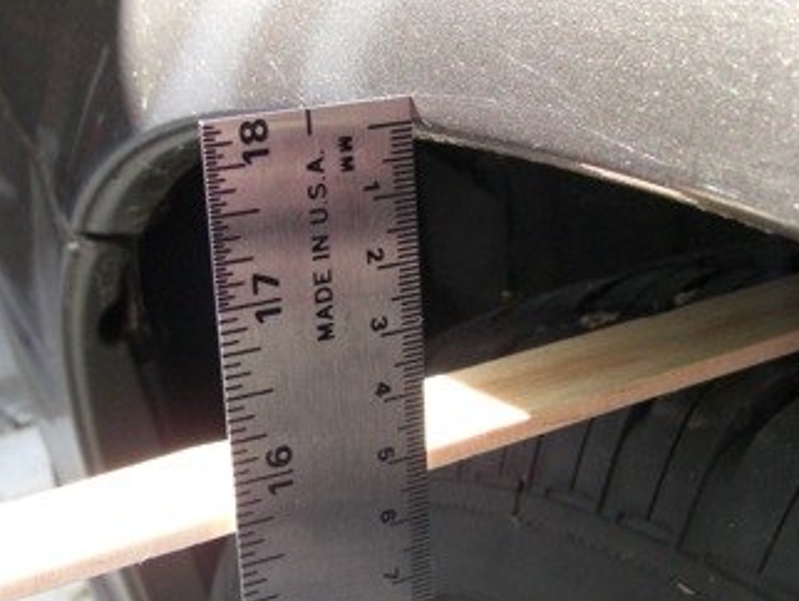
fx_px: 1363
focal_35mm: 59
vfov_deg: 24.8
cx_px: 355
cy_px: 379
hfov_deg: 32.6
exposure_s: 1/125
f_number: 3.4
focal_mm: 6.3
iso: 200
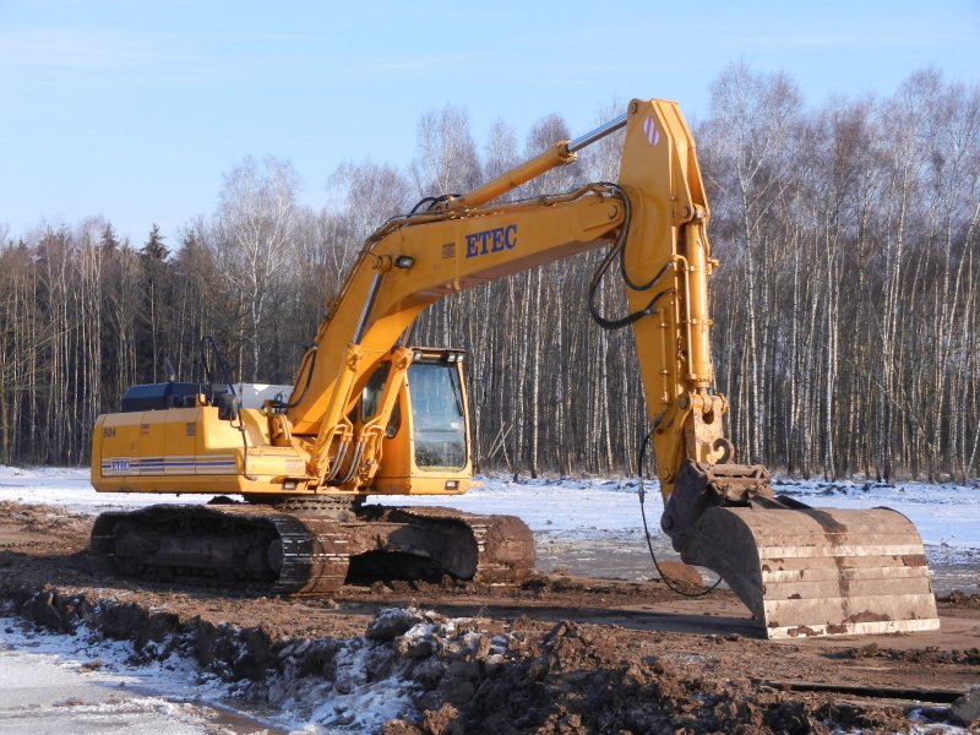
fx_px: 1925
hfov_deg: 28.6
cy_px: 368
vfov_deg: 21.6
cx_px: 490
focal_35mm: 68
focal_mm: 12.3
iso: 160
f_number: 4.6
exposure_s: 1/400
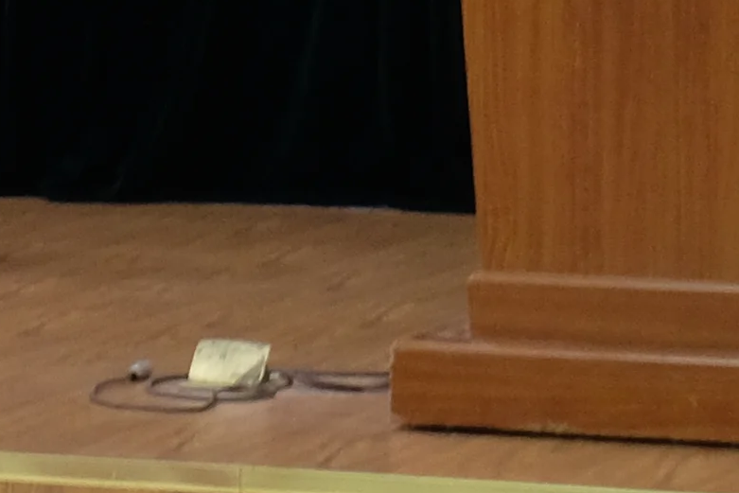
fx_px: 6467
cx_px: -839
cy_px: -464
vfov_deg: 4.3
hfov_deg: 6.3
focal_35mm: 315
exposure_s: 1/30
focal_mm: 27.1
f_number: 4.4
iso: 1000
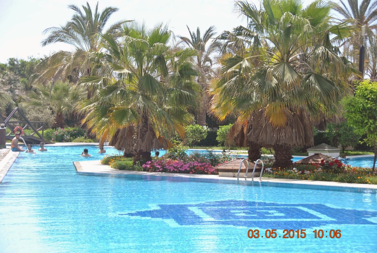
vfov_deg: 15.2
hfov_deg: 22.6
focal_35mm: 90
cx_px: 188
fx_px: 944
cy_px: 126
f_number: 5.6
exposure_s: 1/500
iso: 160
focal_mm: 60
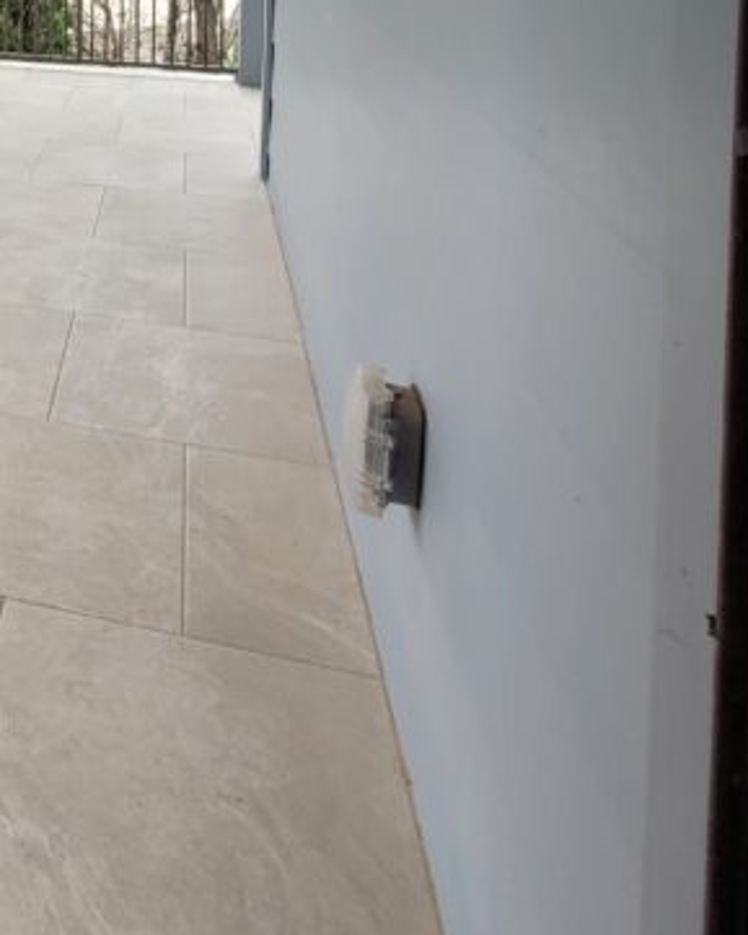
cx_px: -124
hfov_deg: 34.1
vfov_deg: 40.5
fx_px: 996
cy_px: -96
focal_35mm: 36
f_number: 2.2
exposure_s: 1/59
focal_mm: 1.74
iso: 50
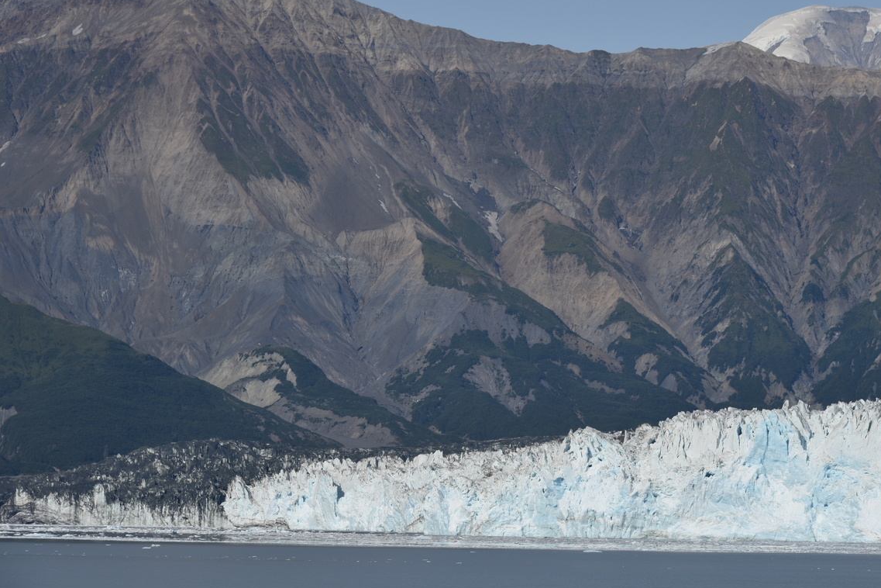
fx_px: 3719
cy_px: 265
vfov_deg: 9.0
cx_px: 483
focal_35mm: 152
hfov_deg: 13.5
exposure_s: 1/500
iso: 100
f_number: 11
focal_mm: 135
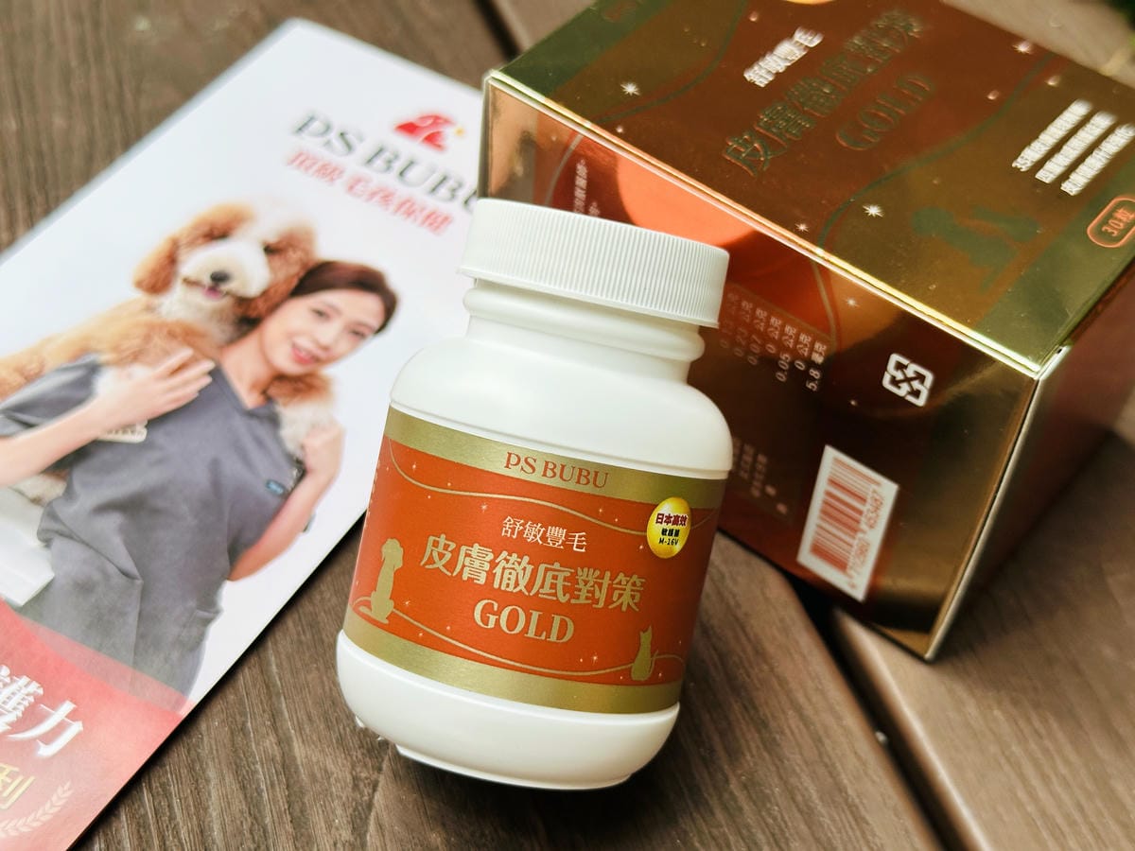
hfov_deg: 39.7
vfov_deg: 30.3
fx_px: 1574
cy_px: 426
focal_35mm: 48
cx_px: 568
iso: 64
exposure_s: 1/121
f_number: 1.78
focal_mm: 6.86
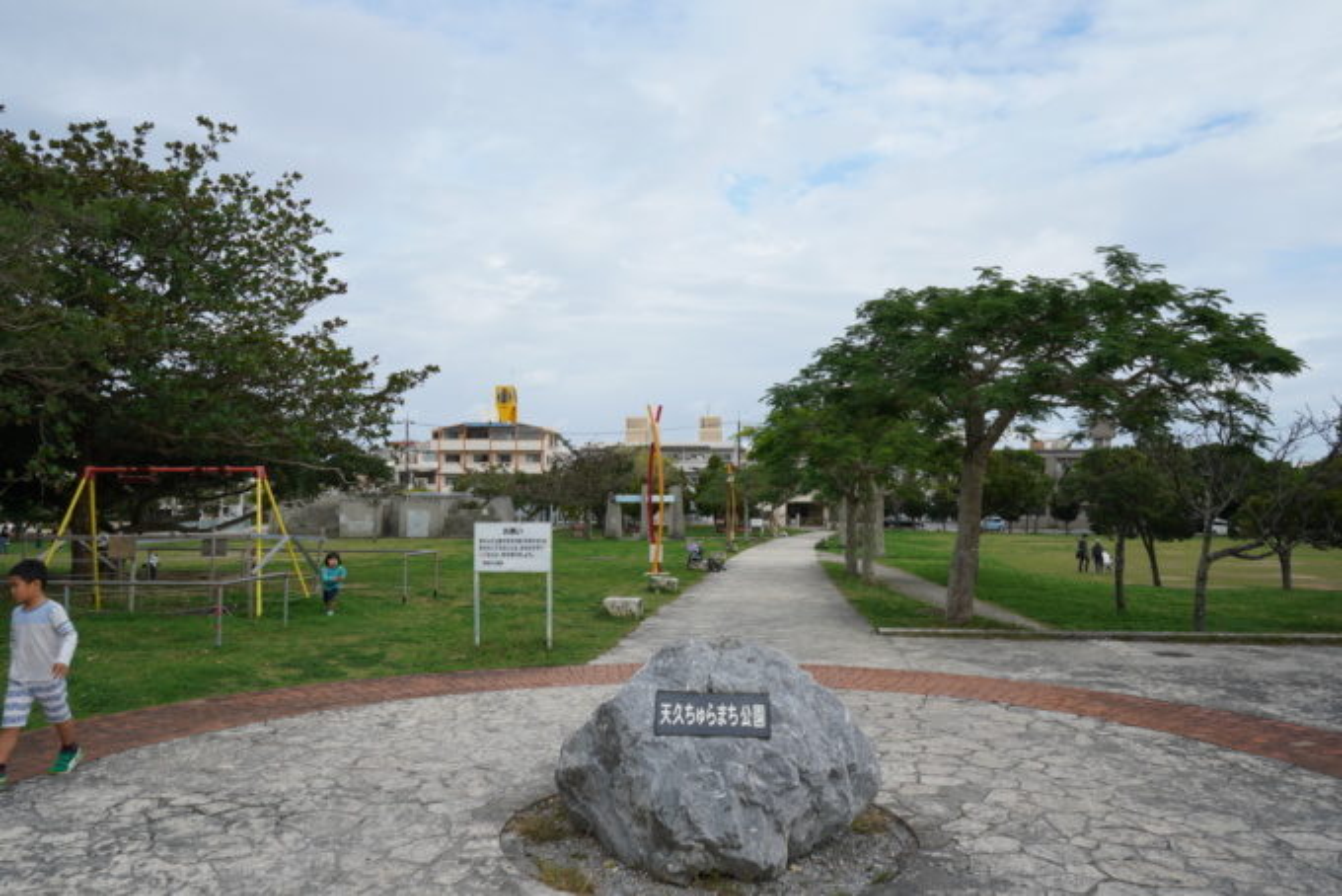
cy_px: 448
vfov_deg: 46.4
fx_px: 1044
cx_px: 671
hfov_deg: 65.5
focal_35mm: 28
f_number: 11
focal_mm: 28
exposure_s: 1/125
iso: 160
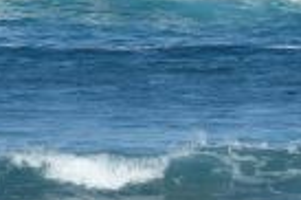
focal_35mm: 498
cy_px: -63
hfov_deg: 4.1
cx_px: 222
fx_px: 4159
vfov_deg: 2.7
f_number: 4
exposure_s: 1/1300
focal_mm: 23.5
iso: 100
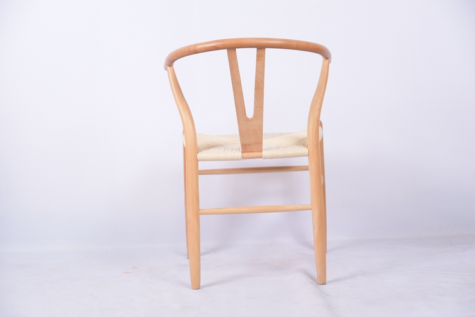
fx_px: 818
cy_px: 158
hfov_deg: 32.4
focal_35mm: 62
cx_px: 238
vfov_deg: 21.9
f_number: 4.5
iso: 125
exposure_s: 1/8
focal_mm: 62
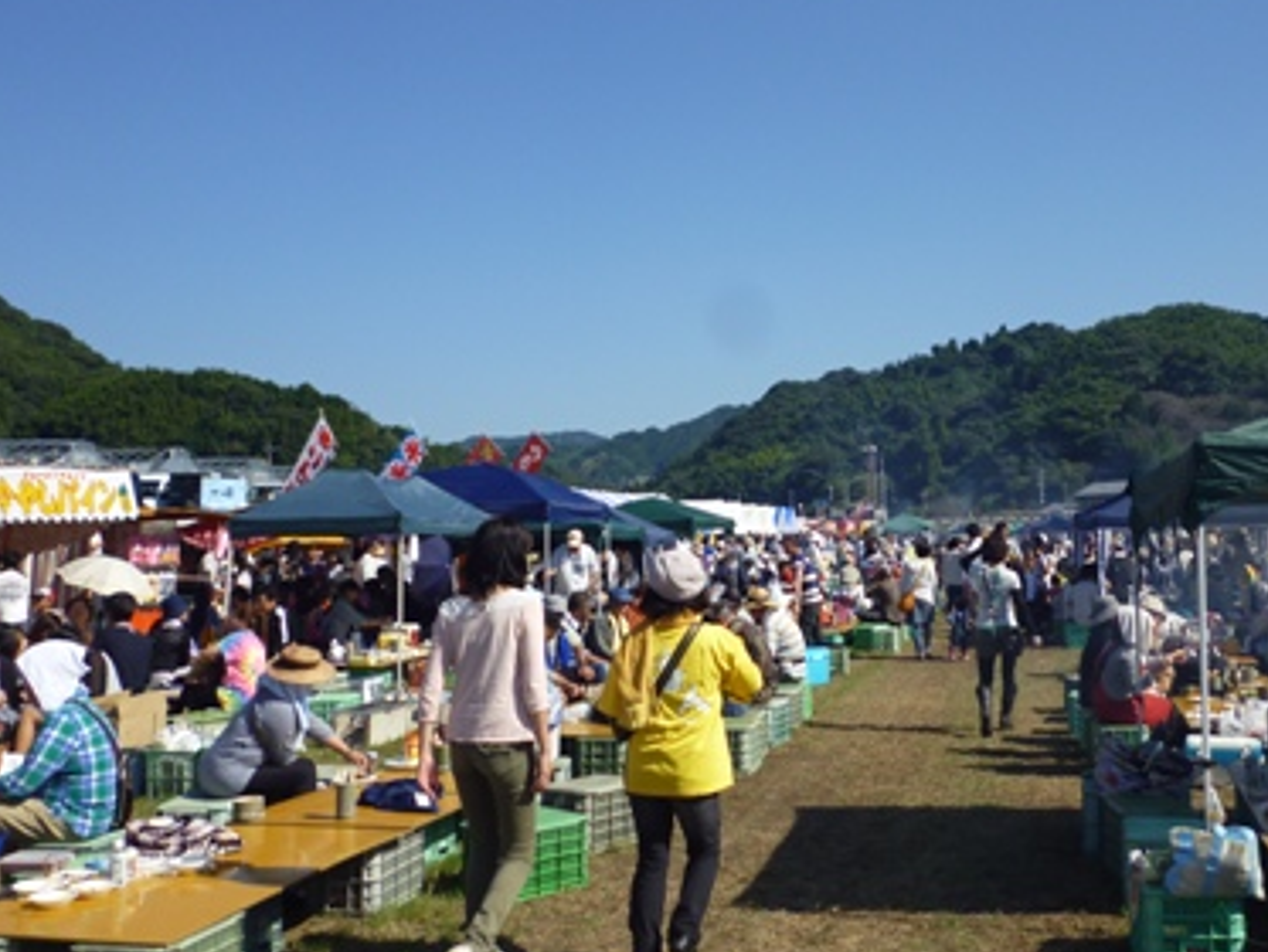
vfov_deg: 36.6
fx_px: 1429
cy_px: 340
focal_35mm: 39
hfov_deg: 47.3
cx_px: 806
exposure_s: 1/125
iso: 100
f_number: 9
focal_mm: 5
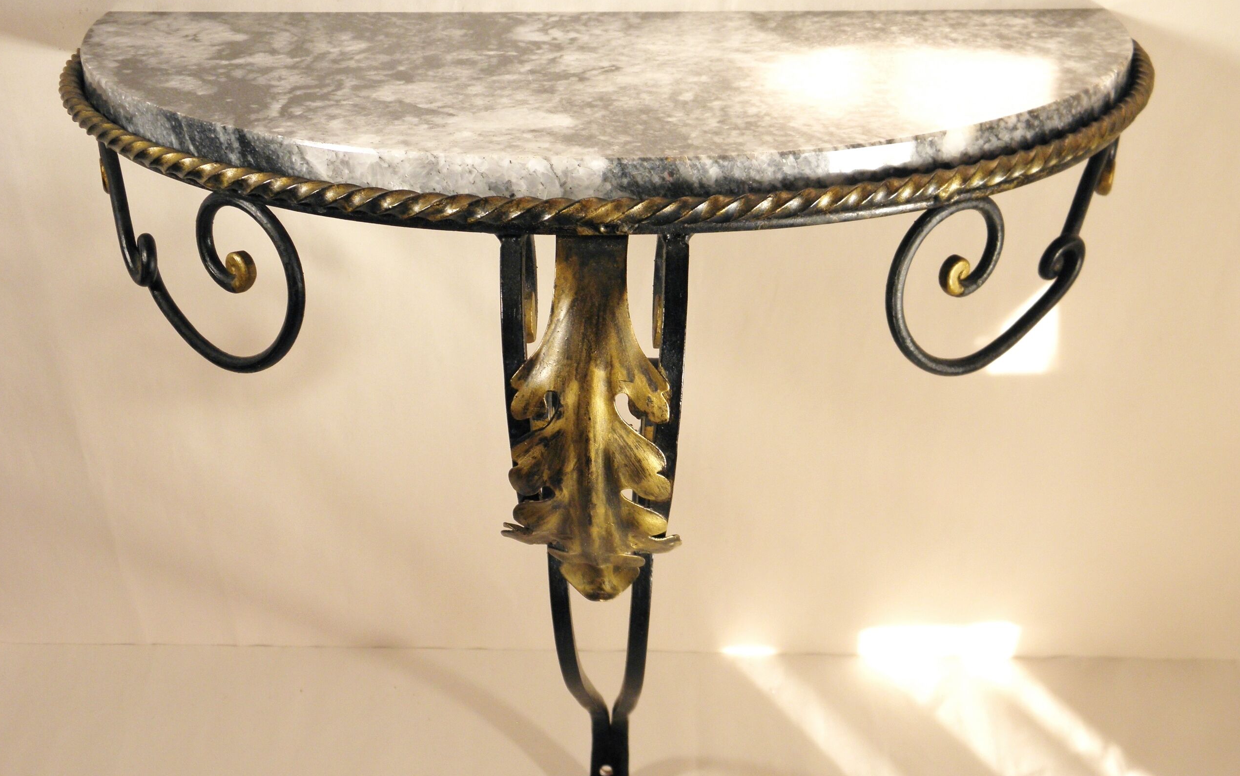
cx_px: 621
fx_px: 1588
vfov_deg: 27.4
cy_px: 417
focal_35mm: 47
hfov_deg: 42.6
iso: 100
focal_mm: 7.9
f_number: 3.9
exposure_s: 1/50
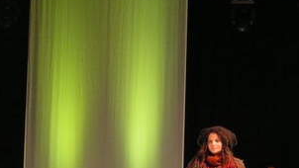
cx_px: 101
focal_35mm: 238
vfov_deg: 5.1
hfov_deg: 9.1
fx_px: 1887
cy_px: 155
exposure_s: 1/40
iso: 200
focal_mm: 22
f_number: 3.2
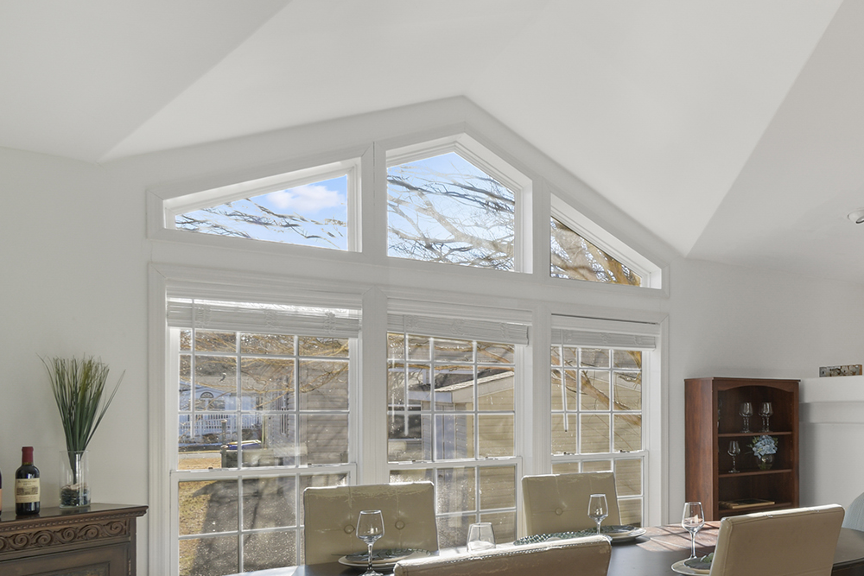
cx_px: 763
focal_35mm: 27
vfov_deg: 46.0
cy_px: 440
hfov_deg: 58.5
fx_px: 648
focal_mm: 10
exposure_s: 1/10
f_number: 9
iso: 125
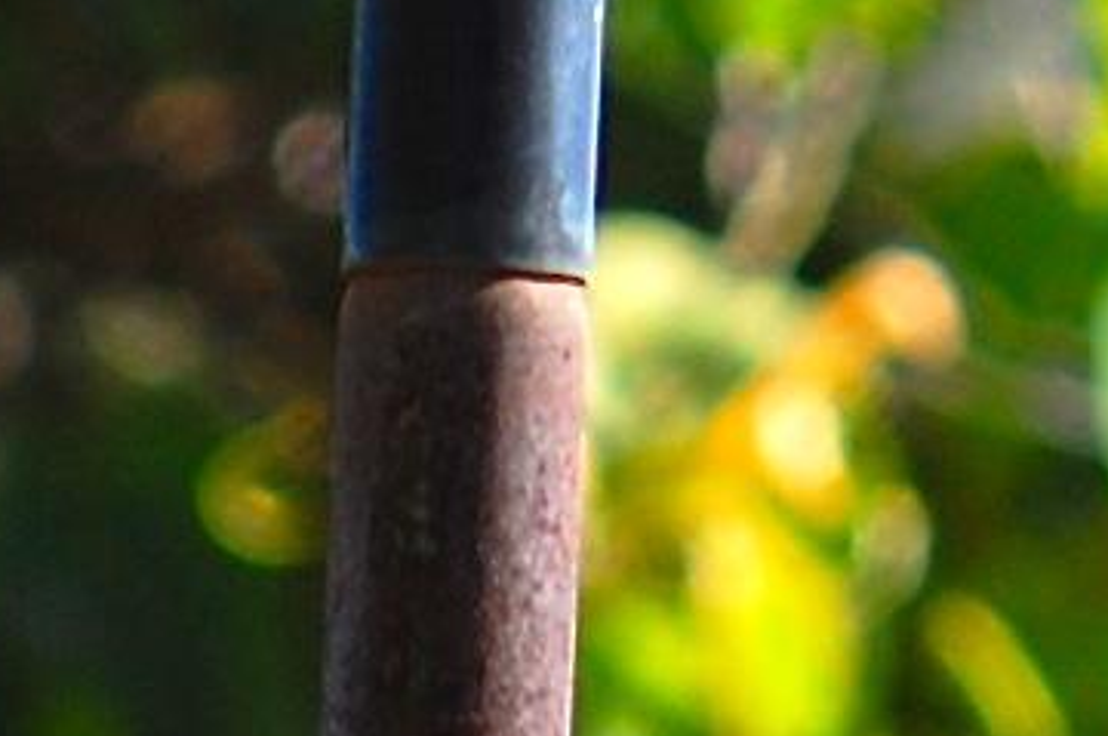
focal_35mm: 1657
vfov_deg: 0.8
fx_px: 50930
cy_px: 62
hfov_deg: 1.2
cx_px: 1836
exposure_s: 1/400
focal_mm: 200
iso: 200
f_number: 6.3
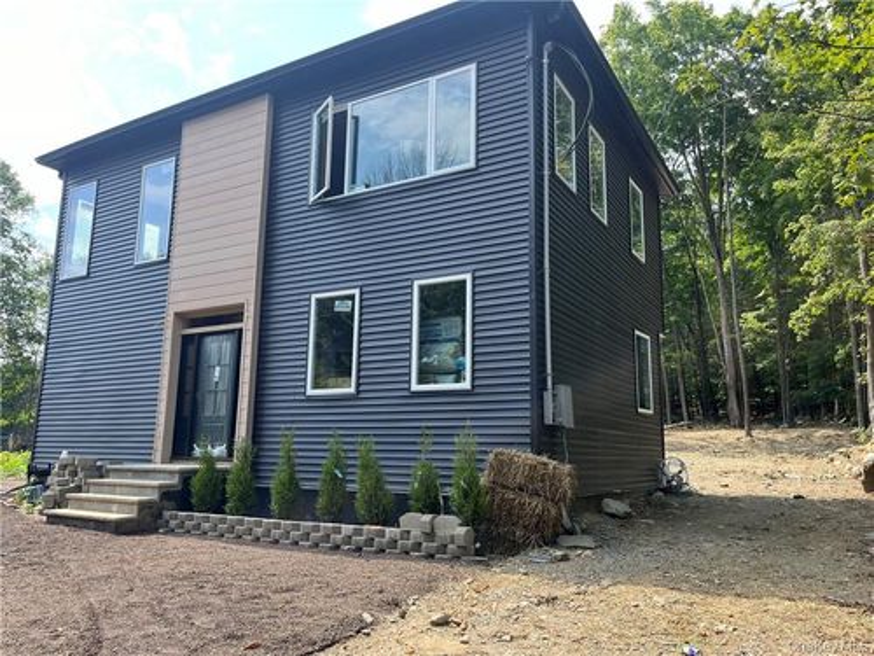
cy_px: 328
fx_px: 656
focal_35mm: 26
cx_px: 437
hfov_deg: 67.3
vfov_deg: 53.1
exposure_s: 1/959
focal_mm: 5.1
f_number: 1.6
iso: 50
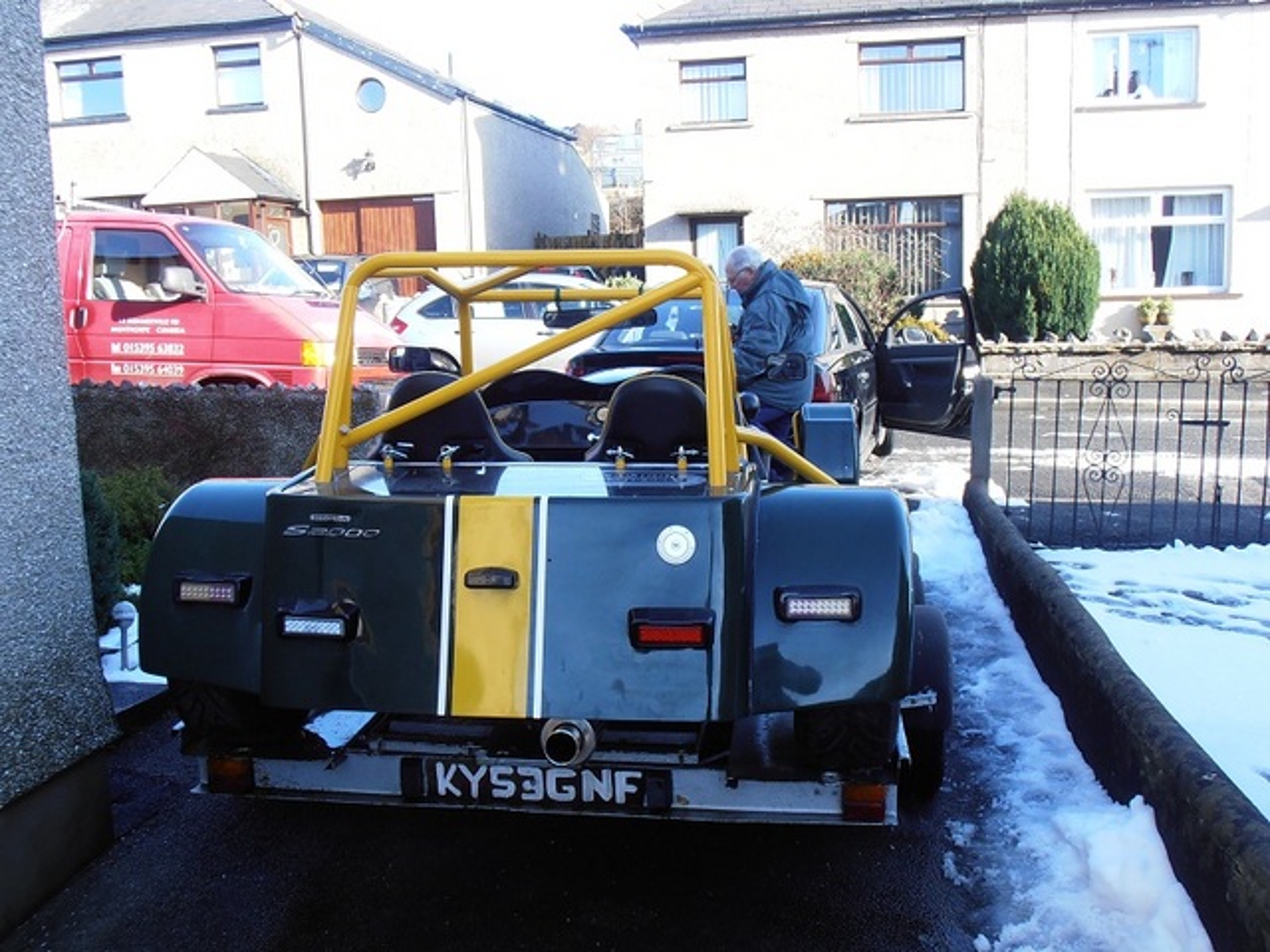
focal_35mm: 37
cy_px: 476
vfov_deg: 38.7
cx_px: 635
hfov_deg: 50.1
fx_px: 1357
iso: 80
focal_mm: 6.61
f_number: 3.9
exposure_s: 1/125
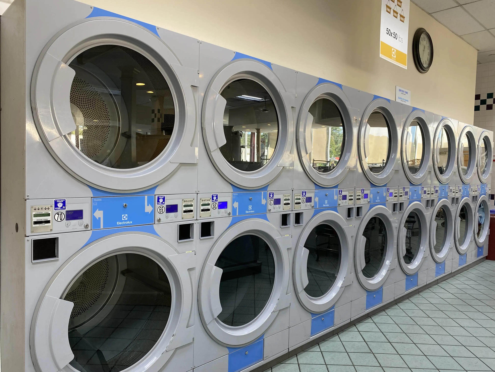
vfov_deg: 53.1
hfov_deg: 67.3
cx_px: 248
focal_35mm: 26
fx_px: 372
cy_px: 186
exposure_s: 1/120
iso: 100
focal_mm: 4.25
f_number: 1.8
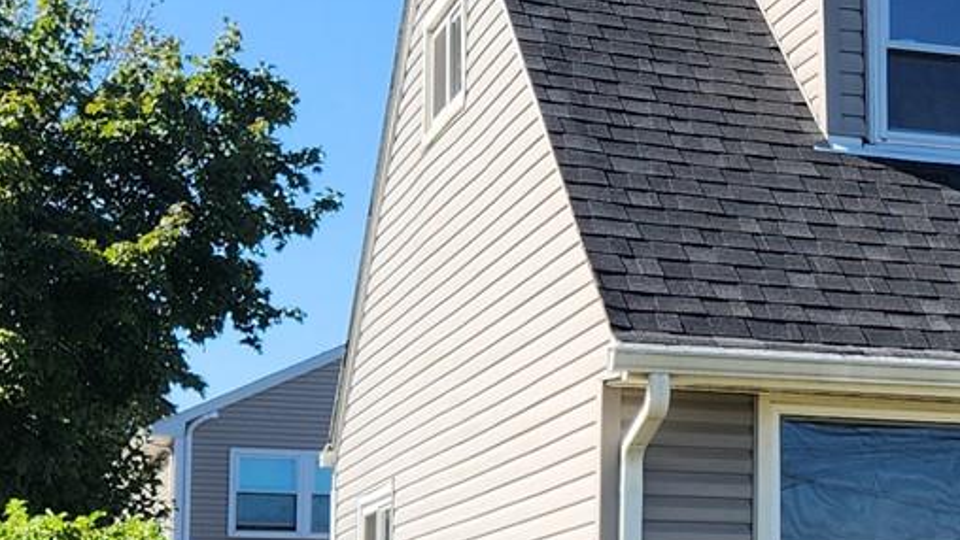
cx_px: 1208
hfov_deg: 19.7
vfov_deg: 11.9
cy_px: 536
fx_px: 2572
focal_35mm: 101
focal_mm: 5.4
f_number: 1.8
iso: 20
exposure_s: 1/942
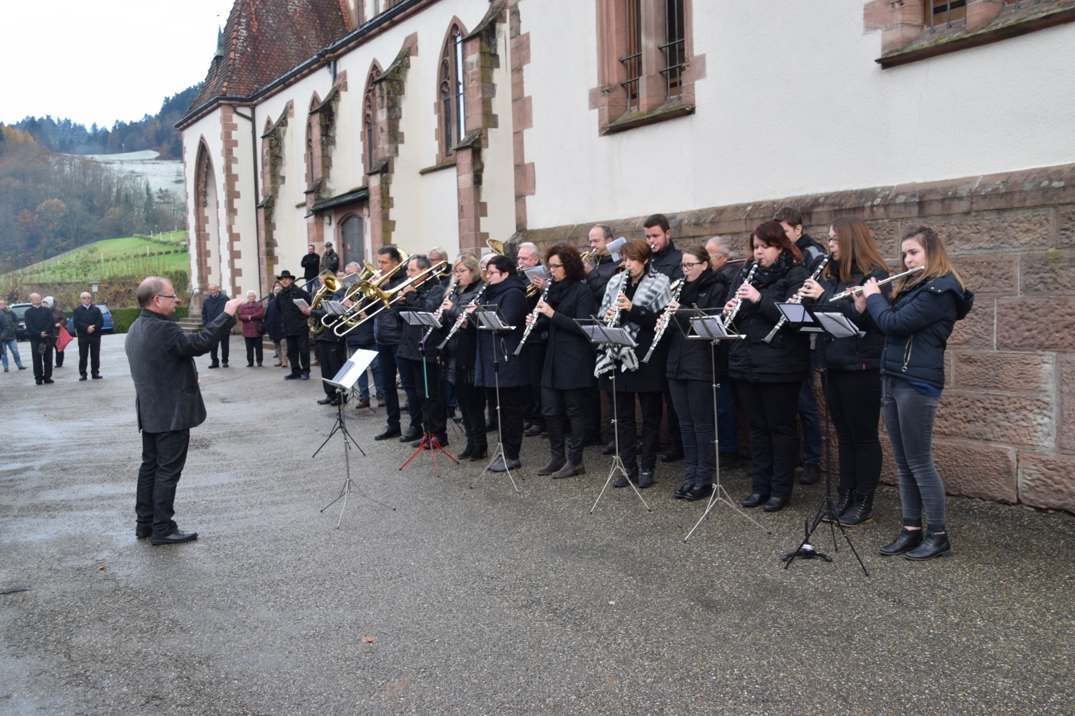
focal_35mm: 34
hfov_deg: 55.1
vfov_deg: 38.4
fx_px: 1030
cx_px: 538
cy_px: 358
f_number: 6.3
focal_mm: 23
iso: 400
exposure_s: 1/160
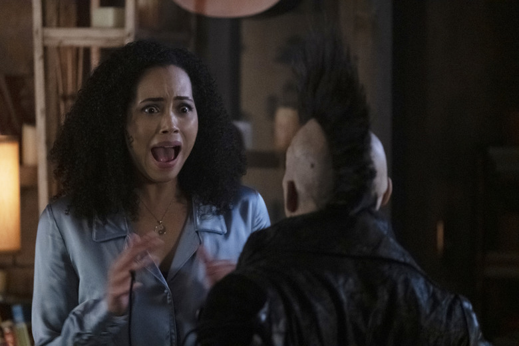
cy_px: 173
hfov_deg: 9.8
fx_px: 3027
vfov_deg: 6.5
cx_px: 260
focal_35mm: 210
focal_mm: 140
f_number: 2.8
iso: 8000
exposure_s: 1/160
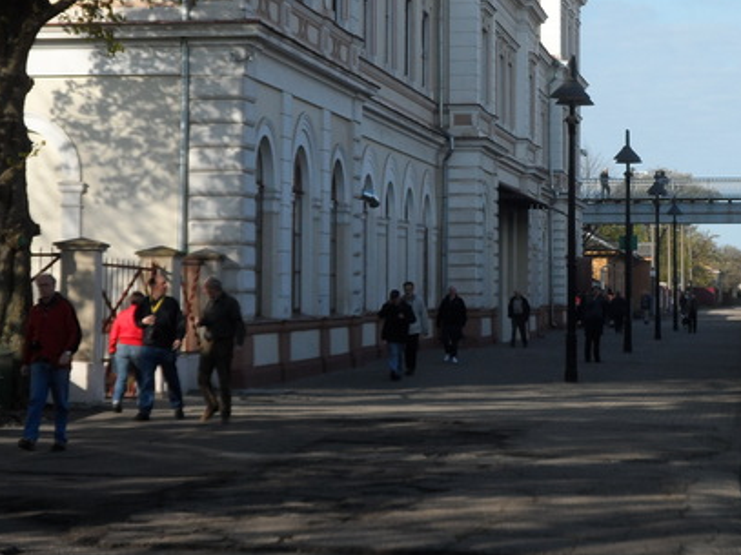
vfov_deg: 14.0
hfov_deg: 18.6
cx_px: 594
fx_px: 2247
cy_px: 113
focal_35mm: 105
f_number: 4.1
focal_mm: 9.8
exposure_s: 1/500
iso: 80
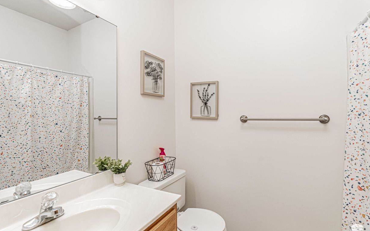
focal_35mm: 16
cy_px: 118
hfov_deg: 97.8
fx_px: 161
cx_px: 182
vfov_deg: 71.2
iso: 1000
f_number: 10
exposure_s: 1/60
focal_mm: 10
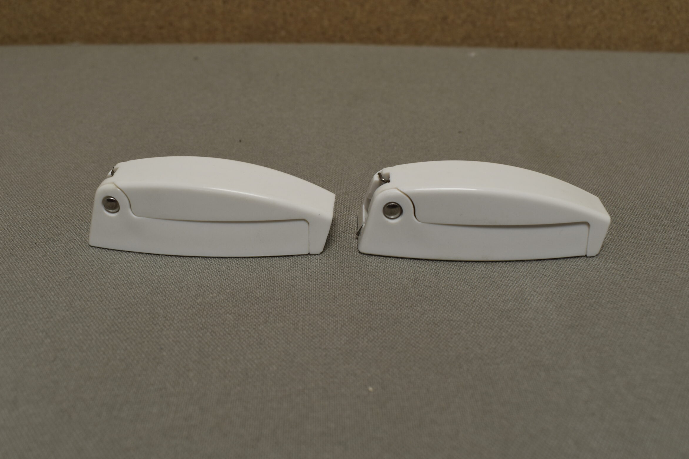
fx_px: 661
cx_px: 344
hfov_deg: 55.0
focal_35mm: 35
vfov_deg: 38.3
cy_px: 228
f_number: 8
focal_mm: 21
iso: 250
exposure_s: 1/60
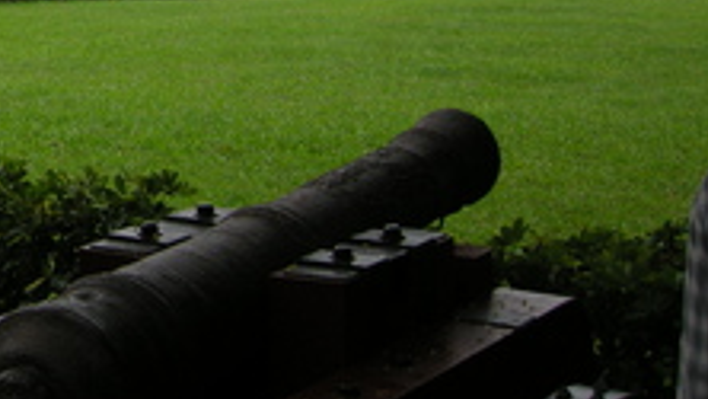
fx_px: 1990
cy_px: -93
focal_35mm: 106
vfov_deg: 11.2
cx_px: -191
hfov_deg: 18.8
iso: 100
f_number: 3.4
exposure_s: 1/80.3
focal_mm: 7.5
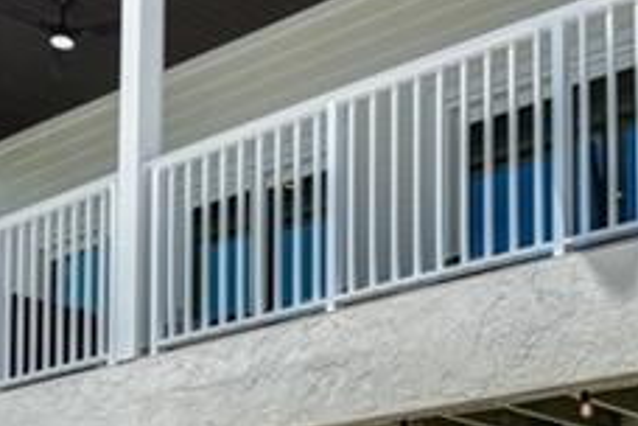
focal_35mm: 72
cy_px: 670
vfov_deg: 16.9
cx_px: 487
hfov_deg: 27.6
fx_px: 1276
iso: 200
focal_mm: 16
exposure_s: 1/800
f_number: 9
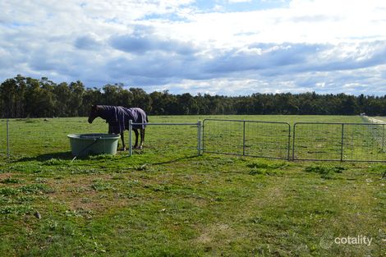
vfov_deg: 47.9
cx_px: 193
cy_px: 128
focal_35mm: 27
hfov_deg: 67.4
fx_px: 289
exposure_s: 1/500
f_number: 11
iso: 400
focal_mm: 18
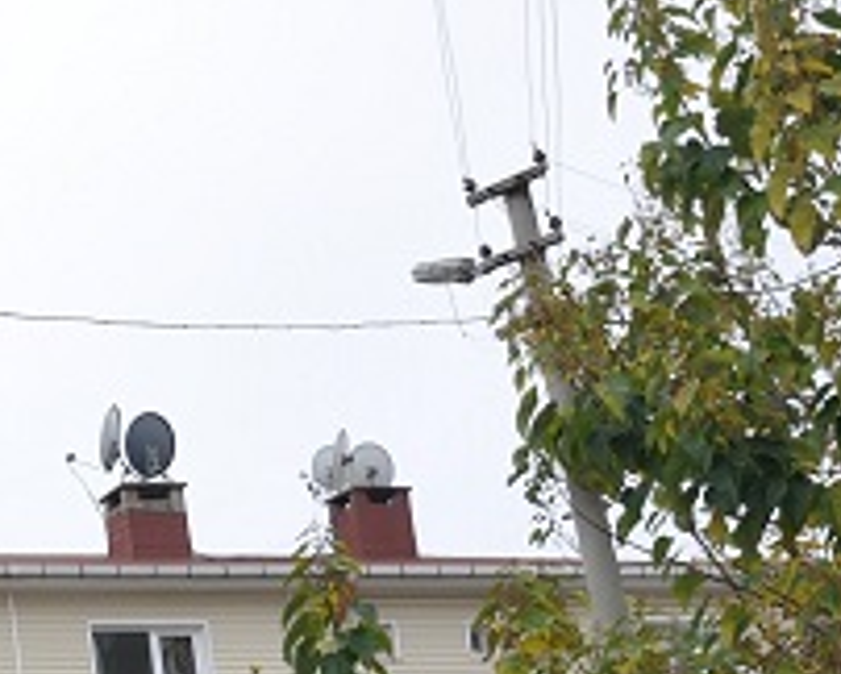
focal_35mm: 107
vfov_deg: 14.2
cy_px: 674
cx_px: -545
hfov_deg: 15.9
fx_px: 2666
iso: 200
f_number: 6.3
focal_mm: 22
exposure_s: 1/200
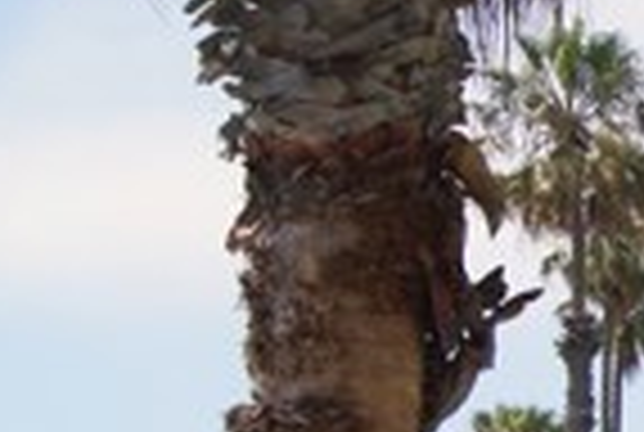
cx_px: 1342
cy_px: 612
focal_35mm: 201
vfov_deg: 6.8
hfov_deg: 9.5
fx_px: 3603
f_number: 13
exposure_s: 1/100
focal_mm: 30
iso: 100
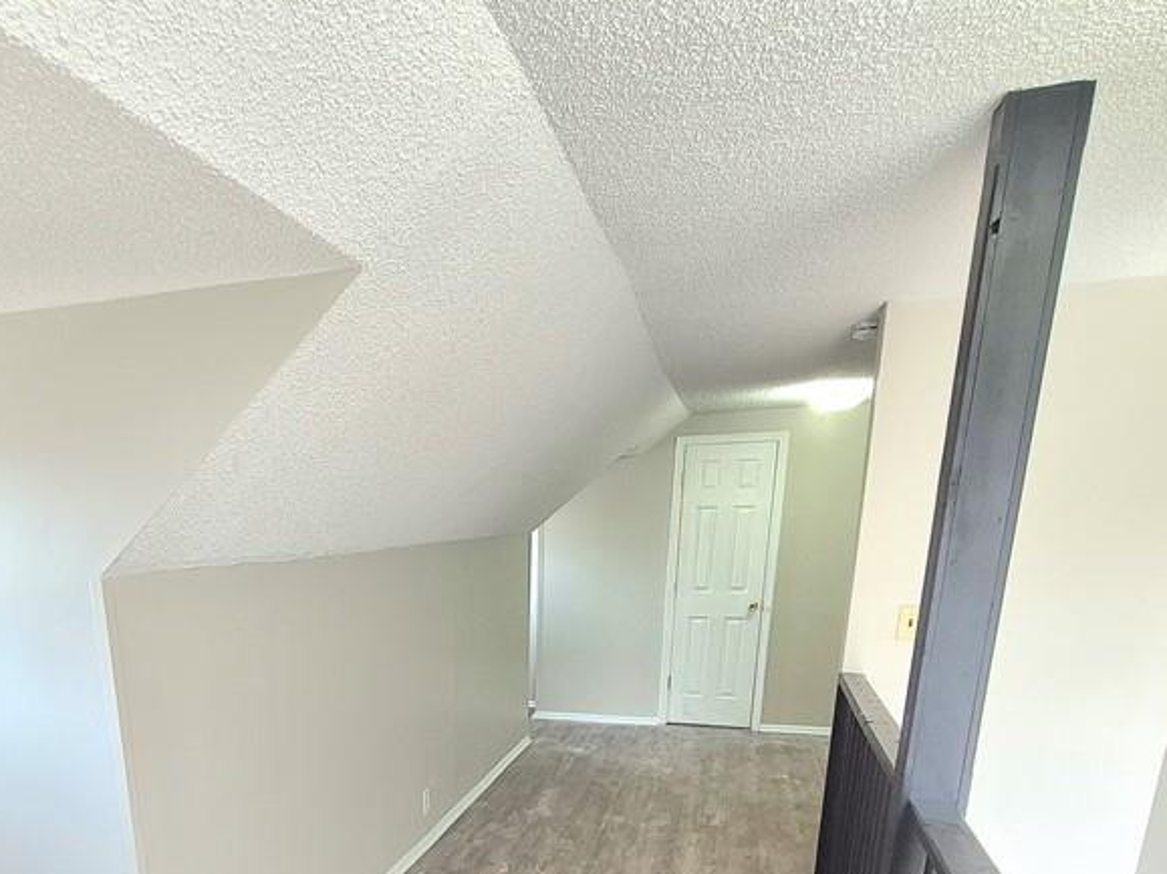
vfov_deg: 52.9
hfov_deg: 72.8
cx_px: 441
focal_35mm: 23
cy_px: 759
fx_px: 775
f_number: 2.2
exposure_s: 1/60.2
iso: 50
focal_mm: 1.74
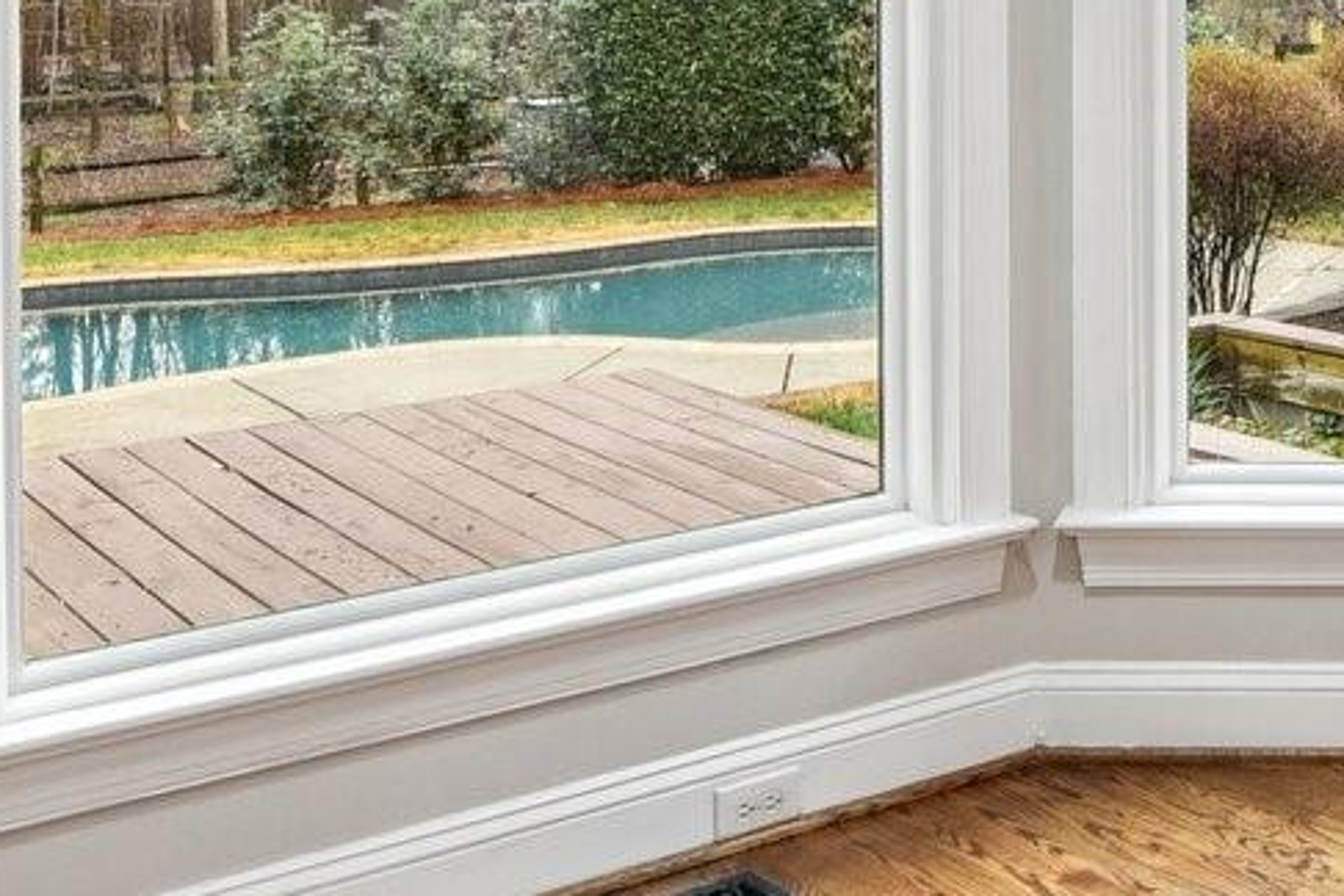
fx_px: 2202
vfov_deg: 21.8
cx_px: 1444
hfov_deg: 30.7
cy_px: -93
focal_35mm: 59
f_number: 8
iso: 200
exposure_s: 1/8
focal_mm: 14
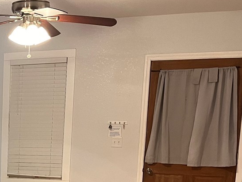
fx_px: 532
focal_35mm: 76
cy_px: 203
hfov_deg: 23.5
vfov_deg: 18.6
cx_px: -46
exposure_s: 1/60
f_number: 1.6
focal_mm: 5.1
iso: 400
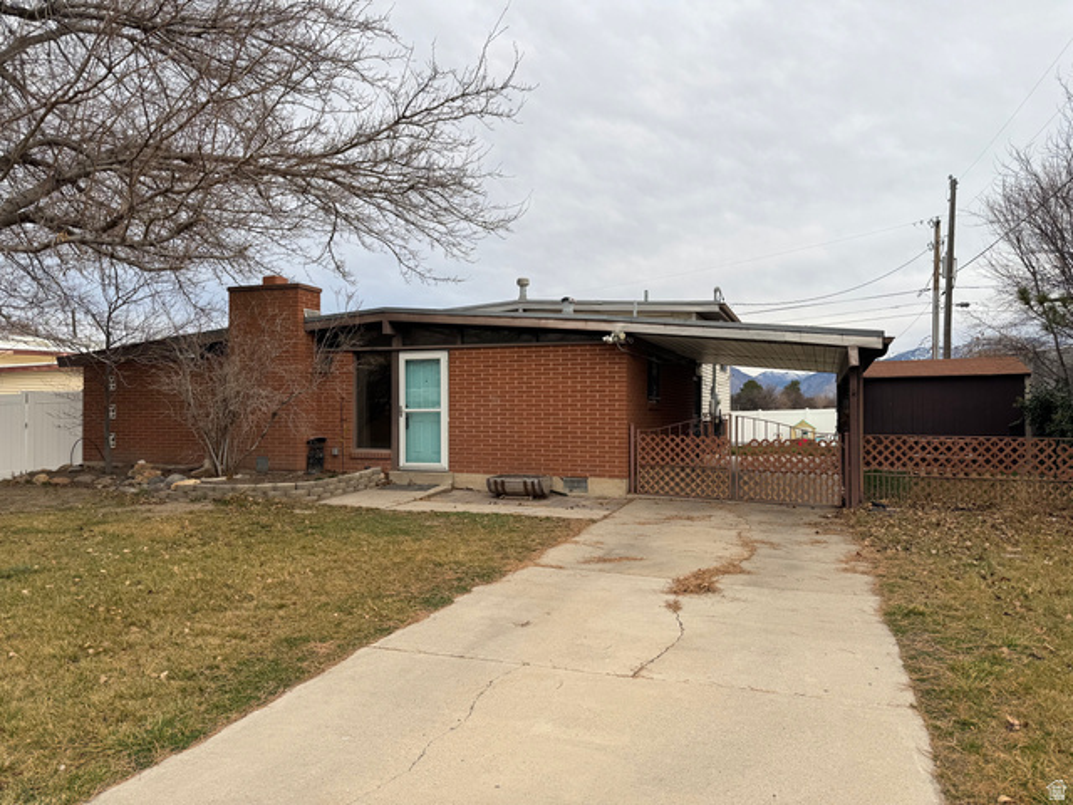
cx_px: 536
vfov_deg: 56.8
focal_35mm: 24
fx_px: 744
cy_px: 402
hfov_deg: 71.6
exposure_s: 1/199
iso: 64
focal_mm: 6.76
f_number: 1.78
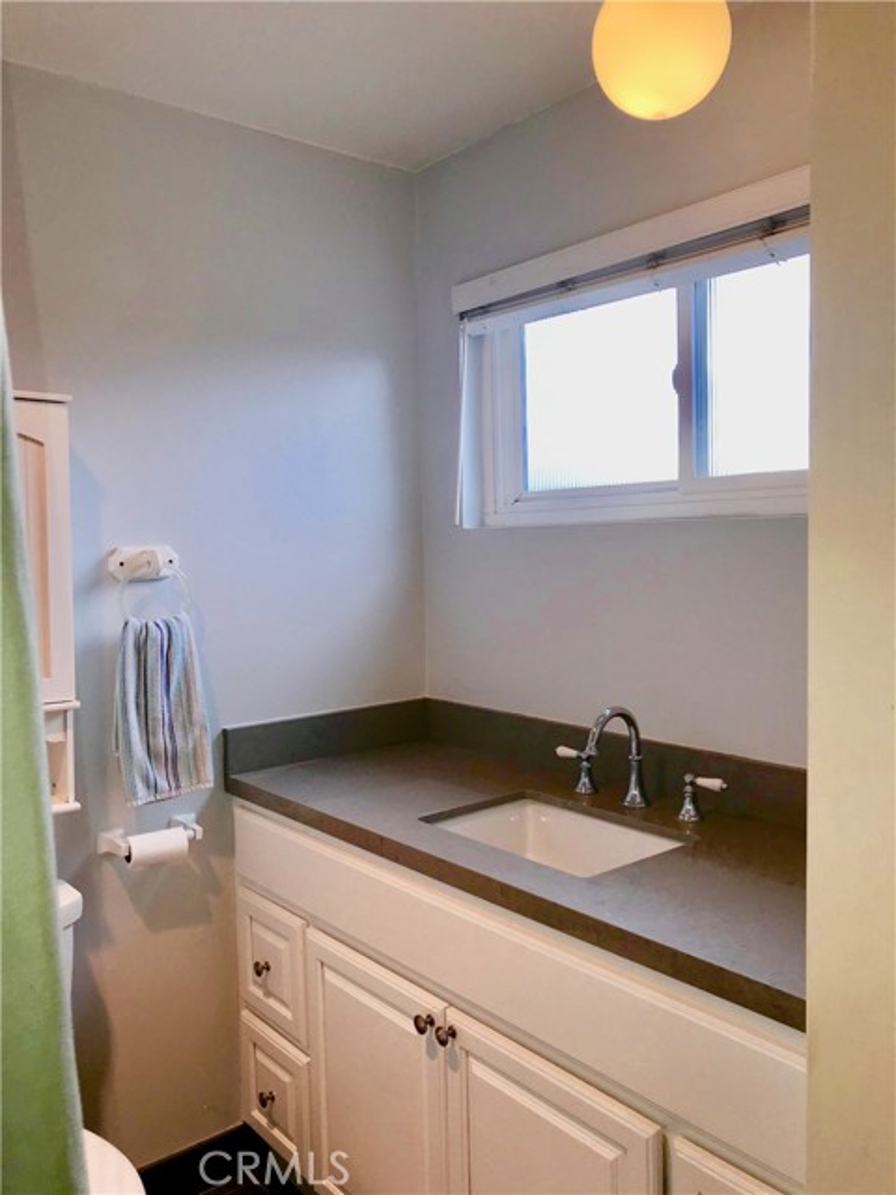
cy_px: 598
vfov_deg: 63.4
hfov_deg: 49.7
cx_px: 448
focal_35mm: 28
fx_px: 966
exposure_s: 1/152
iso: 20
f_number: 1.8
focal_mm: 3.99
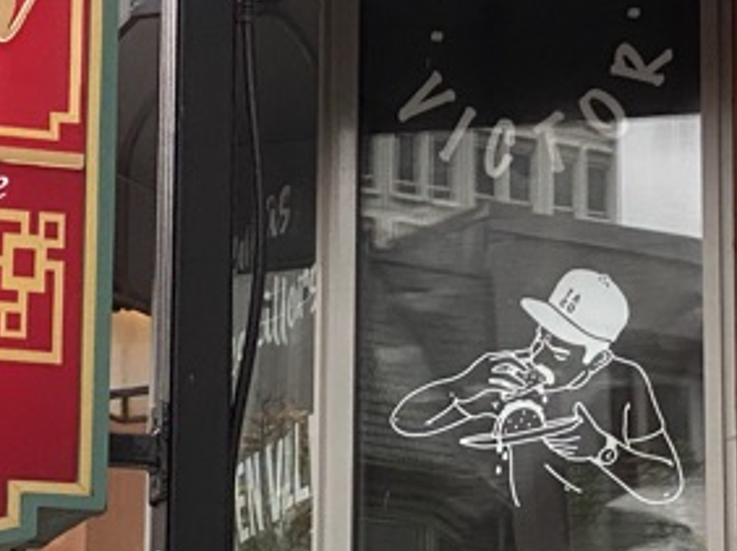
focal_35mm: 189
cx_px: 640
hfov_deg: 10.4
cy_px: 149
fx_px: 4021
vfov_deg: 7.8
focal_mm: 6
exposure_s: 1/121
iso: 100
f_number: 2
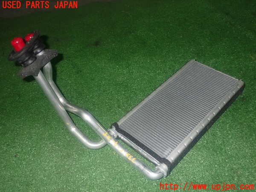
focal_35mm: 36
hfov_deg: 51.4
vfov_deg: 39.7
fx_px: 266
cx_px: 128
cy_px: 96
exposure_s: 1/40
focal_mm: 6.37
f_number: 7.1
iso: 800
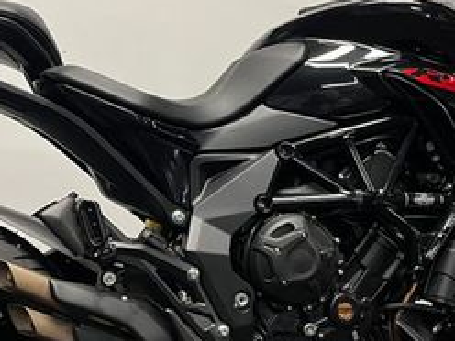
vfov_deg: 21.9
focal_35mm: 67
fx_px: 881
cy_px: 198
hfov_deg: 29.0
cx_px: 205
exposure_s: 1/50
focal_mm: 5.1
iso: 100
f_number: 1.6
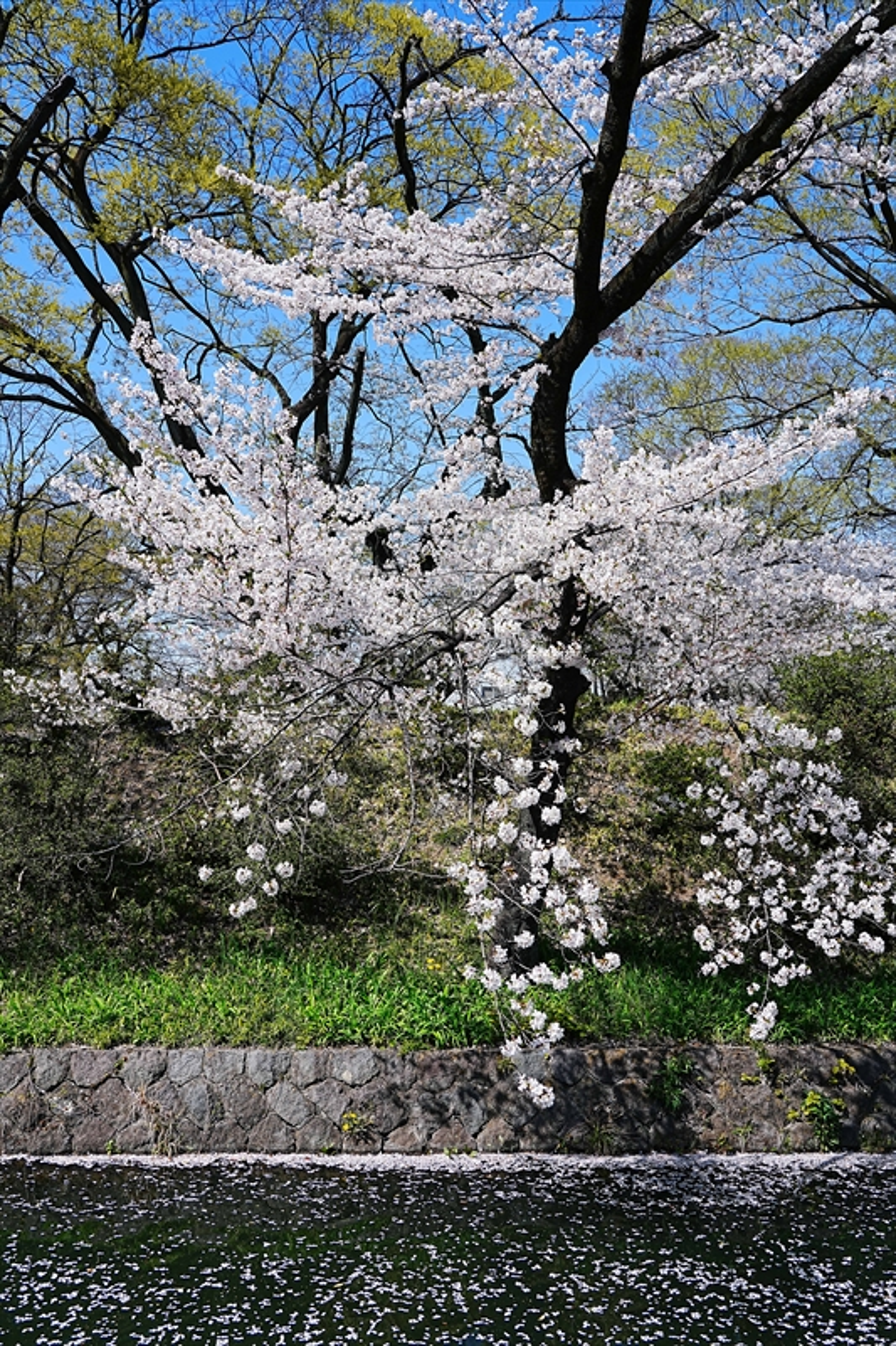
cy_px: 673
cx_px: 448
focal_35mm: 29
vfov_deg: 63.7
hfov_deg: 44.9
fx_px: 1083
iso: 100
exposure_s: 1/320
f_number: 8
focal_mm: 29
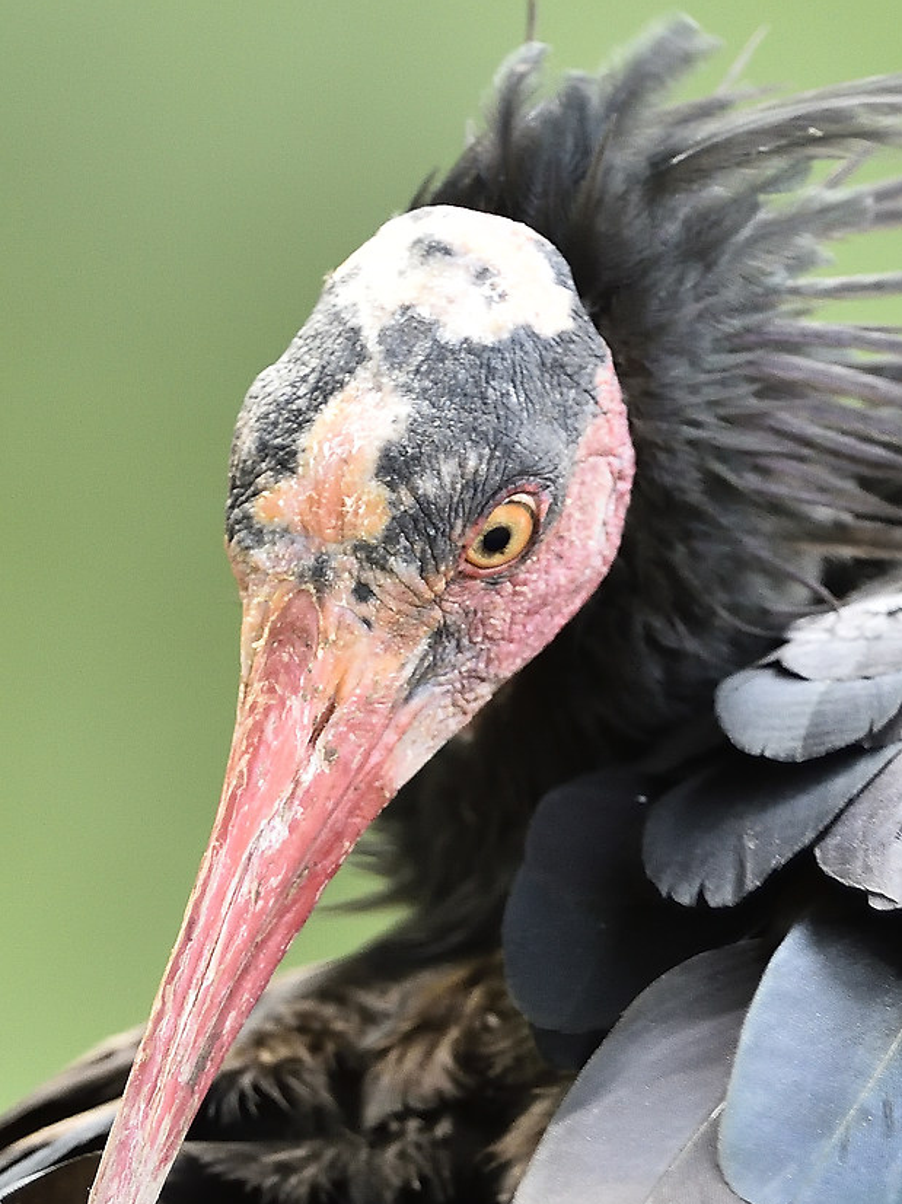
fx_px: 87424
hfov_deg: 0.6
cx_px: 746
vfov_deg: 0.8
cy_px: 1012
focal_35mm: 2515
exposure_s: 1/250
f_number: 4.5
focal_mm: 600
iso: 800
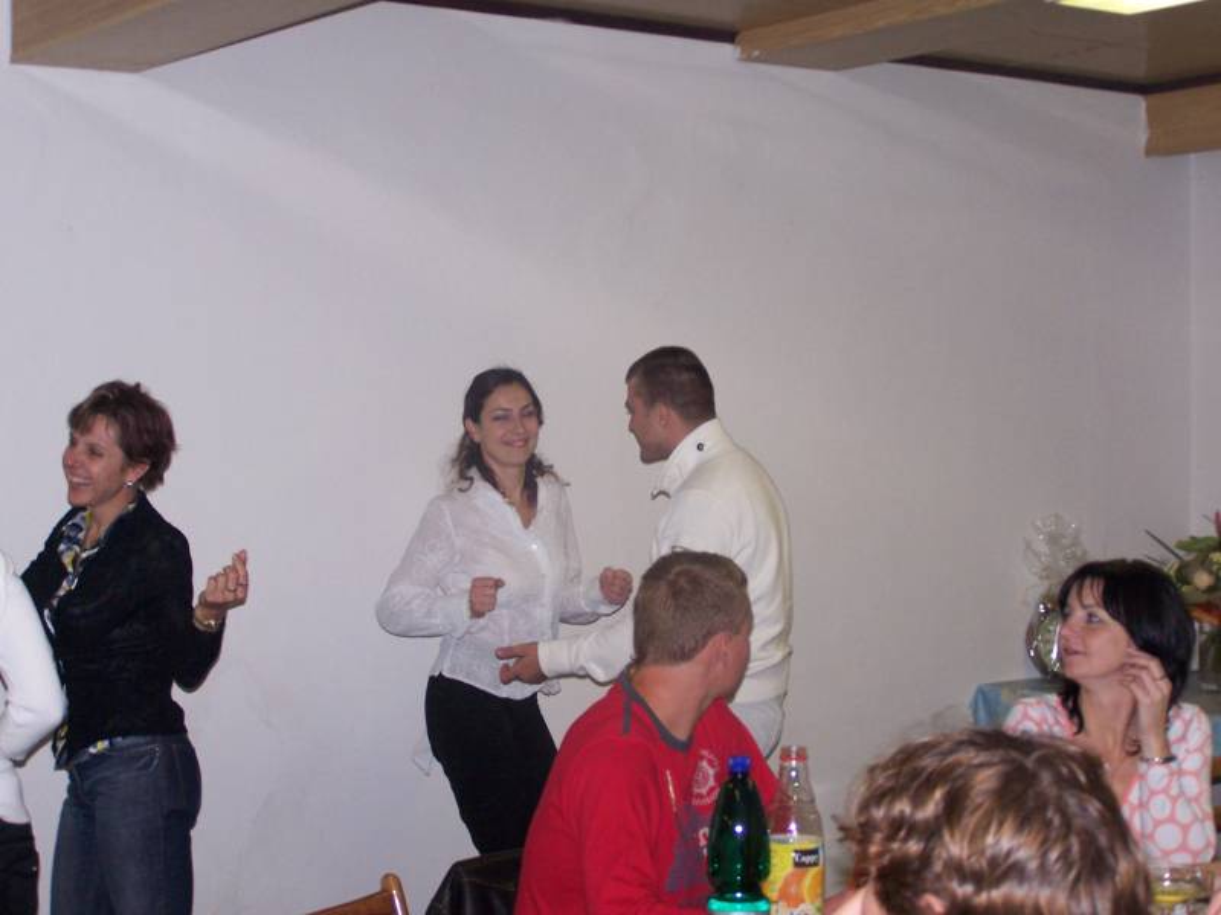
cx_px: 610
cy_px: 458
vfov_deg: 21.9
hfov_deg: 29.0
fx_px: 2363
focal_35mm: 67
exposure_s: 1/60
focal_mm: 11.1
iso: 140
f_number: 3.2
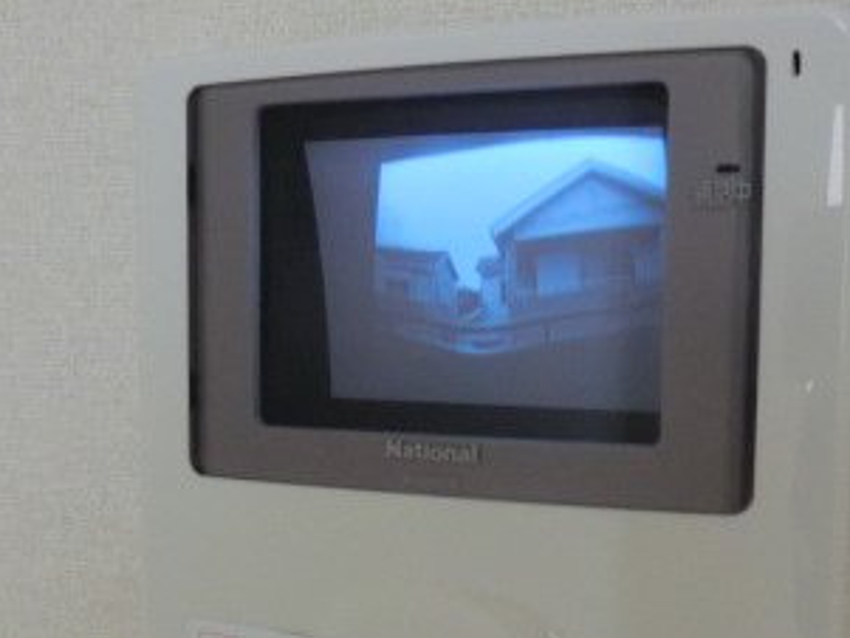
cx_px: 449
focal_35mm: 51
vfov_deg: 28.1
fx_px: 1253
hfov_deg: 37.5
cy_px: 488
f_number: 3.2
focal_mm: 4.3
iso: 250
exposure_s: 1/60
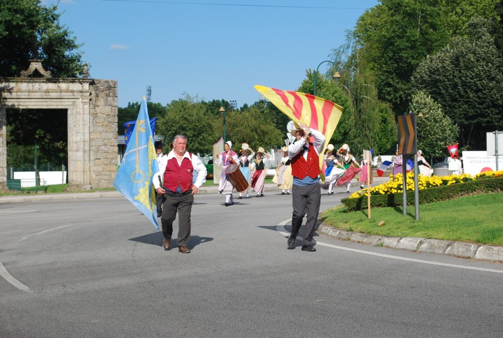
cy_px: 169
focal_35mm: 69
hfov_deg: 29.2
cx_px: 252
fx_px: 966
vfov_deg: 19.8
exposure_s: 1/250
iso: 100
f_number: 8
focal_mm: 46
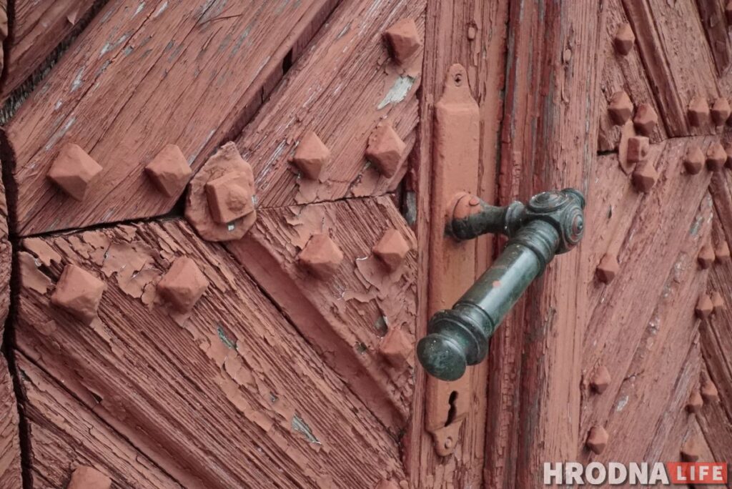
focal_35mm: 43
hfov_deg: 45.4
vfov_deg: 31.2
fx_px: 875
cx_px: 366
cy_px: 244
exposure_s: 1/500
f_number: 22
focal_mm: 29
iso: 8000
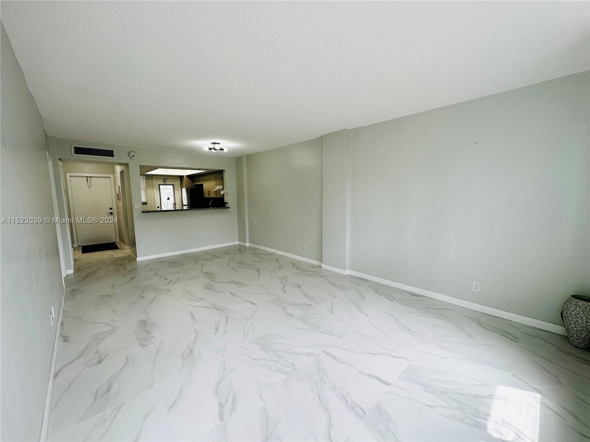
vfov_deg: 85.7
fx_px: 239
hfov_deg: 102.1
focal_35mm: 14
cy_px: 221
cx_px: 295
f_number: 2.2
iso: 50
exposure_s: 1/120
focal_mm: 2.22
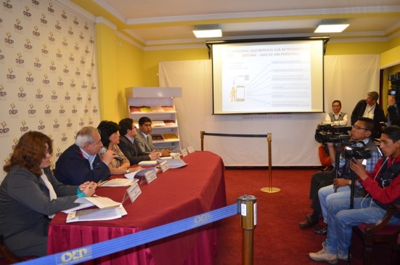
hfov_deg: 67.5
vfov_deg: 47.7
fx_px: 299
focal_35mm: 27
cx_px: 200
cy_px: 132
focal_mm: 18
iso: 560
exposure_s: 1/60
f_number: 3.5
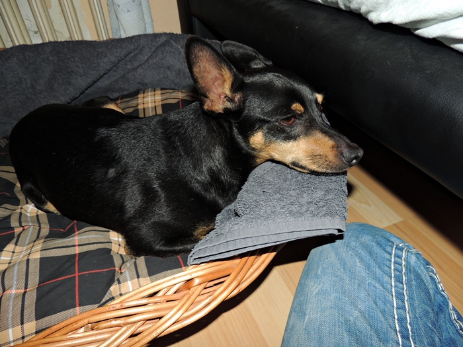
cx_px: 232
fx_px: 321
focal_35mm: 24
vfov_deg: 56.8
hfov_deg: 71.6
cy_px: 174
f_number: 3
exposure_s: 1/30
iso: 200
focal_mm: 4.3
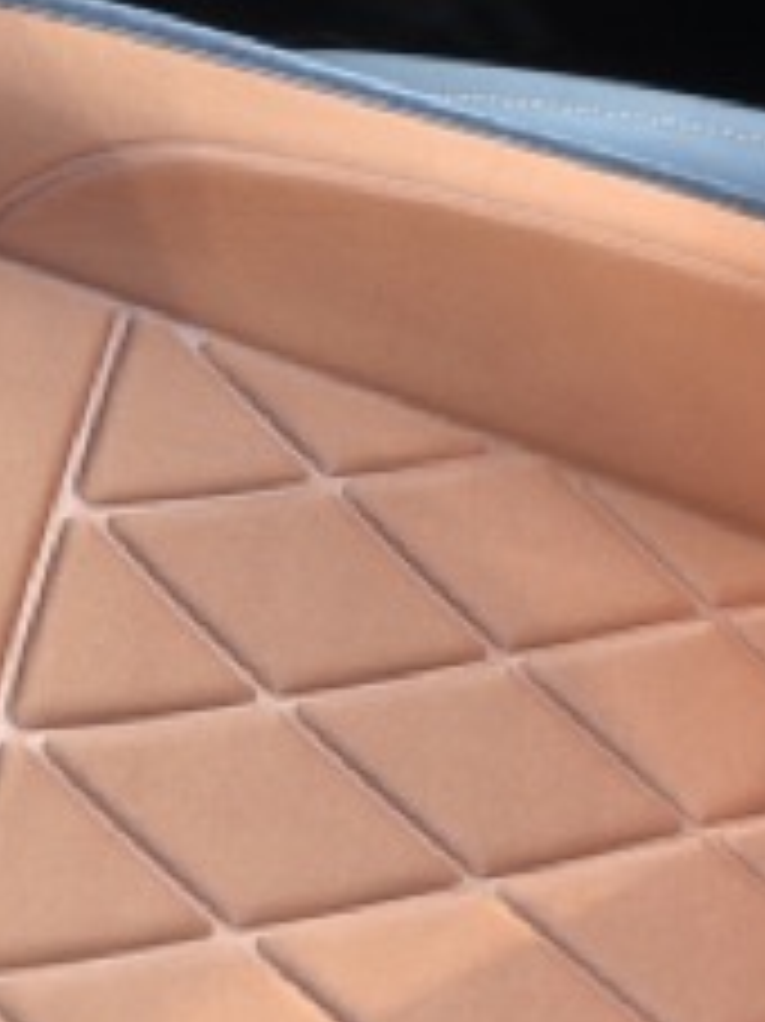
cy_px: 284
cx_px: 531
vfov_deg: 24.5
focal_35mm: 79
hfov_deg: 18.6
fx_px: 2330
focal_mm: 3.99
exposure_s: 1/60
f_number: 1.8
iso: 25
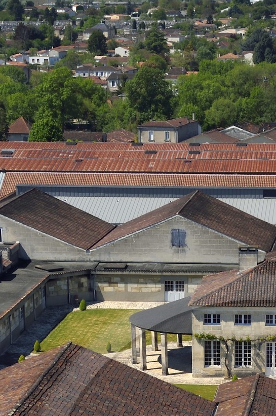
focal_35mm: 132
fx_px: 1521
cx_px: 256
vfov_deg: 15.0
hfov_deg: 10.3
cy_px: 512
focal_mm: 45
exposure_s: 1/250
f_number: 16
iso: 200
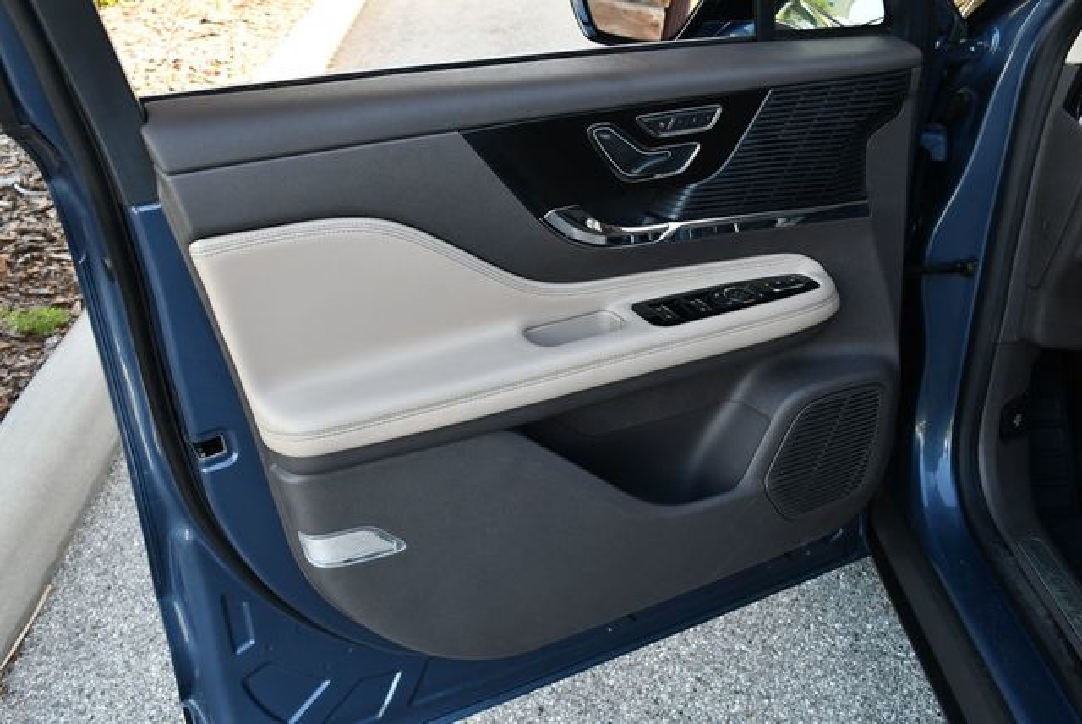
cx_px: 541
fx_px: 1083
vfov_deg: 36.9
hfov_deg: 53.1
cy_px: 362
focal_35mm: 36
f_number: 4
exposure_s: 1/250
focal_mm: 18
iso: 400
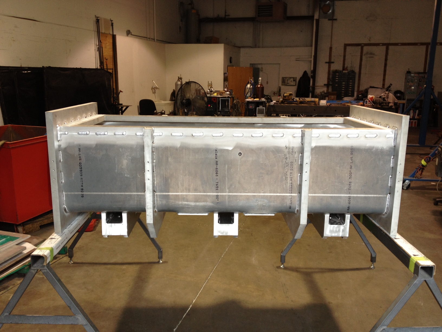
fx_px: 447
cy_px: 166
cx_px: 221
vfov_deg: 40.7
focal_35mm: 35
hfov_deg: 52.6
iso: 64
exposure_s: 1/24
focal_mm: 4.28
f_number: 2.4
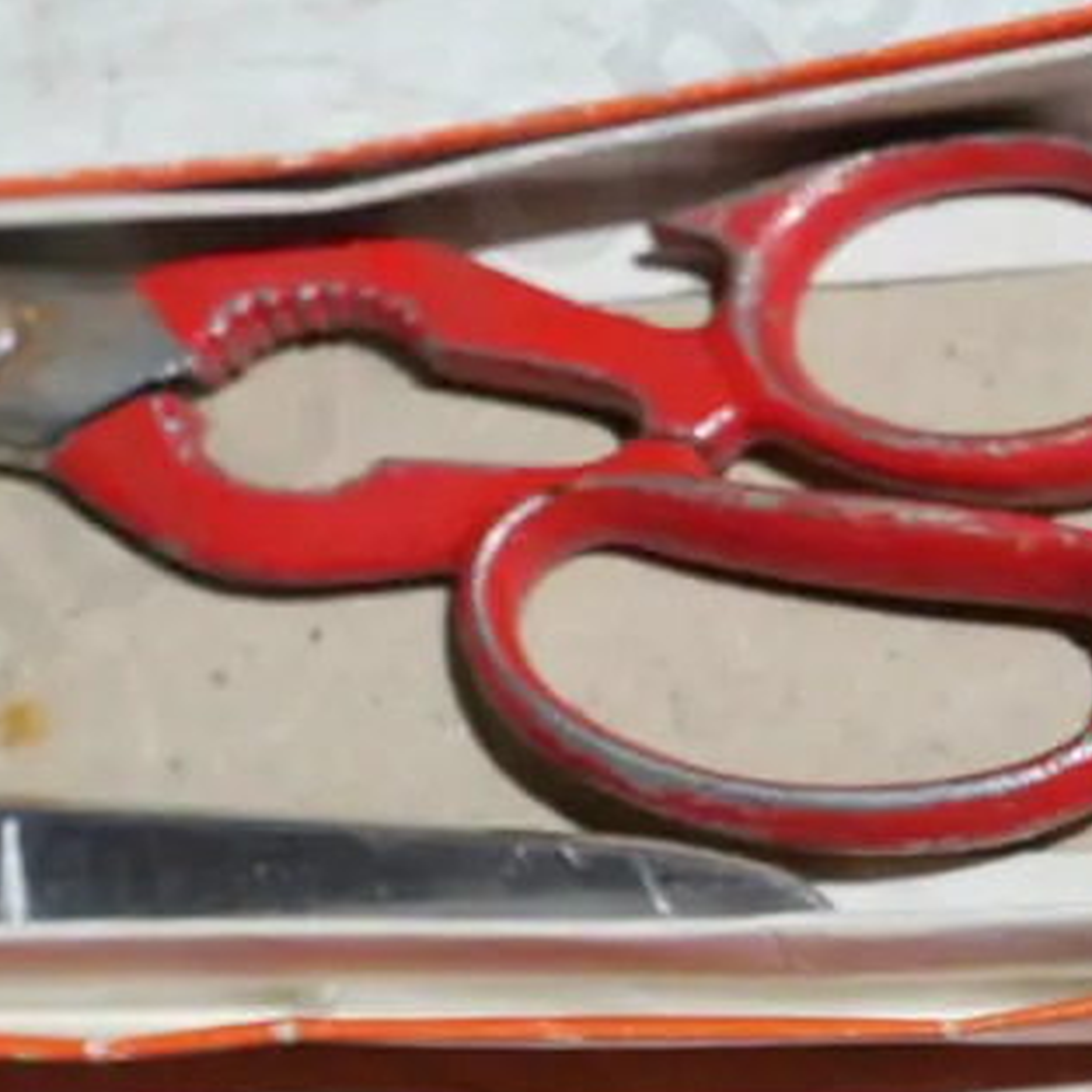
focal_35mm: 139
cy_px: 497
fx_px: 4961
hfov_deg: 12.5
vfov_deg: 12.6
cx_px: 136
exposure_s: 1/60
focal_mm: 24
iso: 640
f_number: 5.2
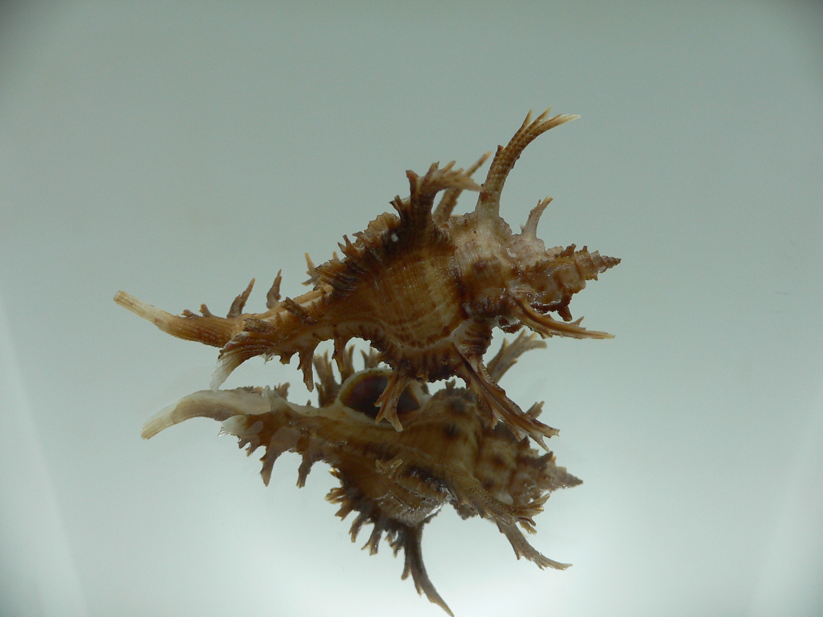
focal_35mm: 35
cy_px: 308
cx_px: 412
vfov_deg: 40.7
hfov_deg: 52.6
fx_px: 832
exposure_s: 1/80
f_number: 2.8
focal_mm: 4.6
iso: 80
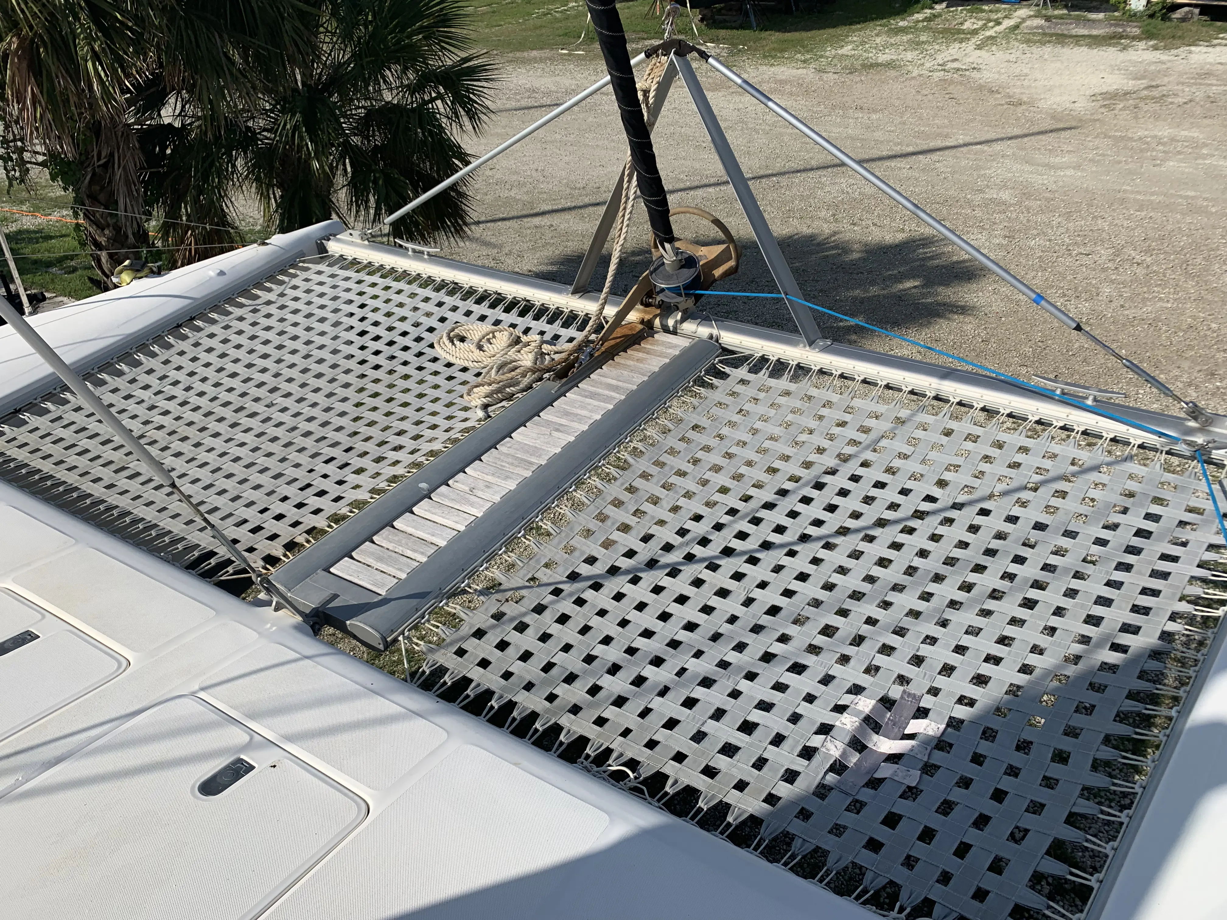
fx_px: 922
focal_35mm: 26
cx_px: 614
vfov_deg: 53.1
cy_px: 460
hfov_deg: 67.3
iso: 25
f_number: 1.8
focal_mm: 4.25
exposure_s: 1/4274
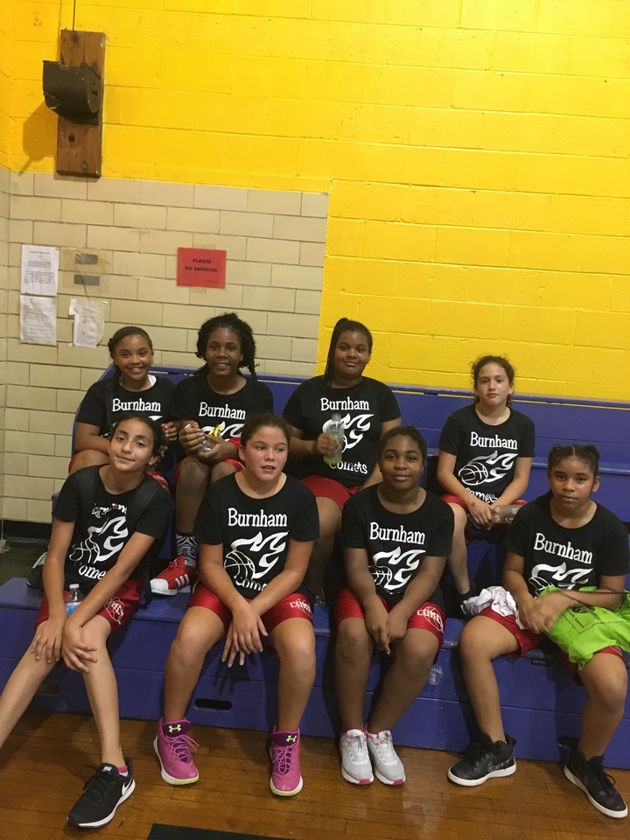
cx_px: 315
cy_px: 420
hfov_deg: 48.2
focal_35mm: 29
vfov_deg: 61.7
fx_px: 704
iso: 200
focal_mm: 4.15
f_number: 2.2
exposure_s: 1/15
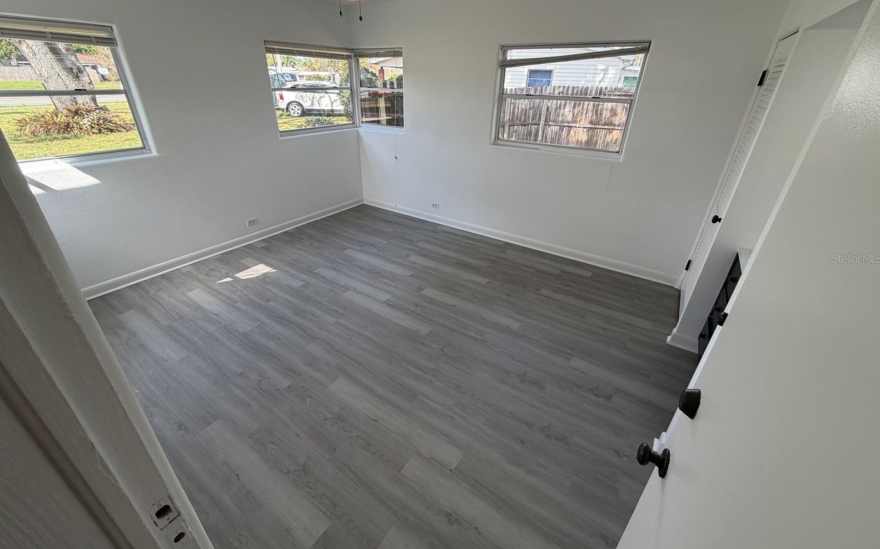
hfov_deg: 101.5
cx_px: 440
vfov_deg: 74.7
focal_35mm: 15
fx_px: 360
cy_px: 258
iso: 64
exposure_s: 1/158
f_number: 2.2
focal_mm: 2.22
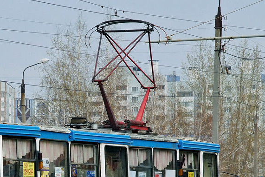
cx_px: 54
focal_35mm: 268
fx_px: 1974
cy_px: 152
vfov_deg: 5.1
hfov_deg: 7.7
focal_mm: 85
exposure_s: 1/1000
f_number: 7.1
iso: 200
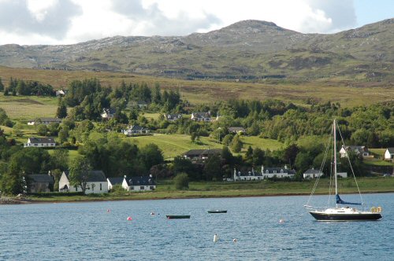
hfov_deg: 19.5
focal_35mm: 105
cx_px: 197
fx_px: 1148
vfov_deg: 13.0
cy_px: 130
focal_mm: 70
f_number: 11
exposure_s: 1/640
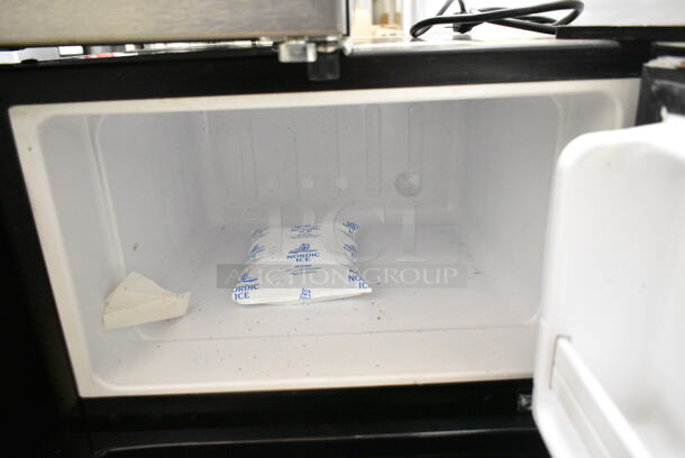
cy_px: 229
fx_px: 514
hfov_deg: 67.3
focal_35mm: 27
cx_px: 342
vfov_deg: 48.0
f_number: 4.5
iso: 6400
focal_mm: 18
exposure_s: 1/80
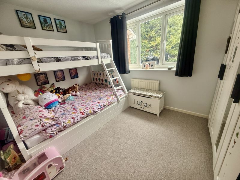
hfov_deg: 102.1
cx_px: 120
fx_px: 97
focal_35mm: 14
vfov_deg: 85.7
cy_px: 90
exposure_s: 1/50
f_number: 2.2
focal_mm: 2.22
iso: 200
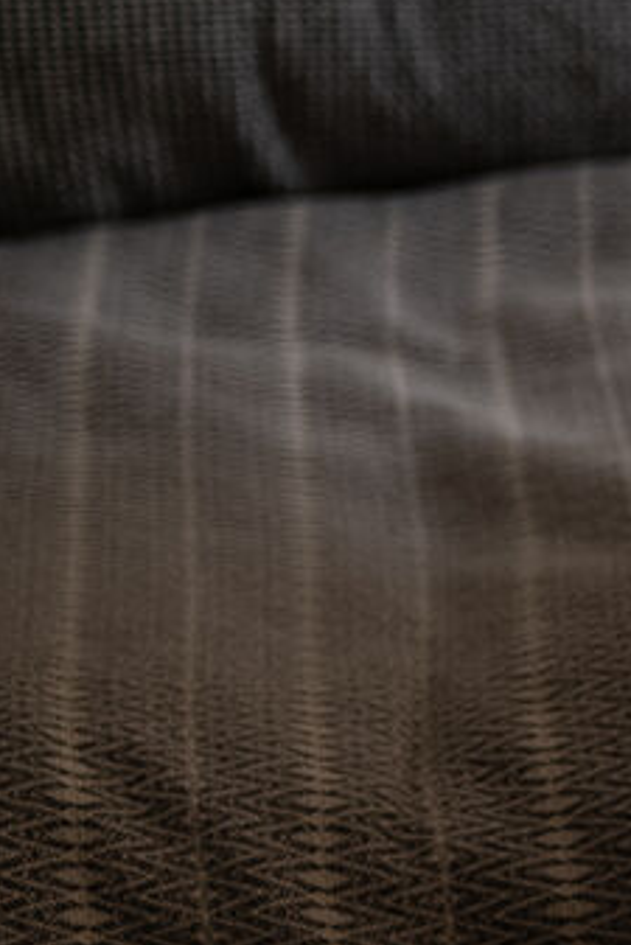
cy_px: 196
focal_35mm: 187
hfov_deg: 6.8
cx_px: 1671
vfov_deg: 11.0
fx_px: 4911
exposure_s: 1/50
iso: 800
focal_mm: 35
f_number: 1.4
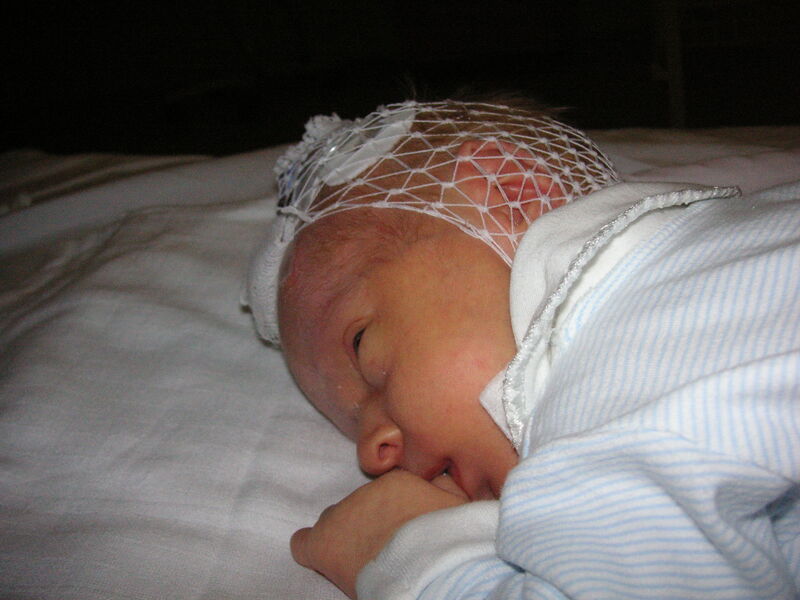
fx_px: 855
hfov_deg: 50.1
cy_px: 300
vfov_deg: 38.7
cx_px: 400
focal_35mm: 37
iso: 160
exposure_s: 1/45
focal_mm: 6.1
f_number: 6.7
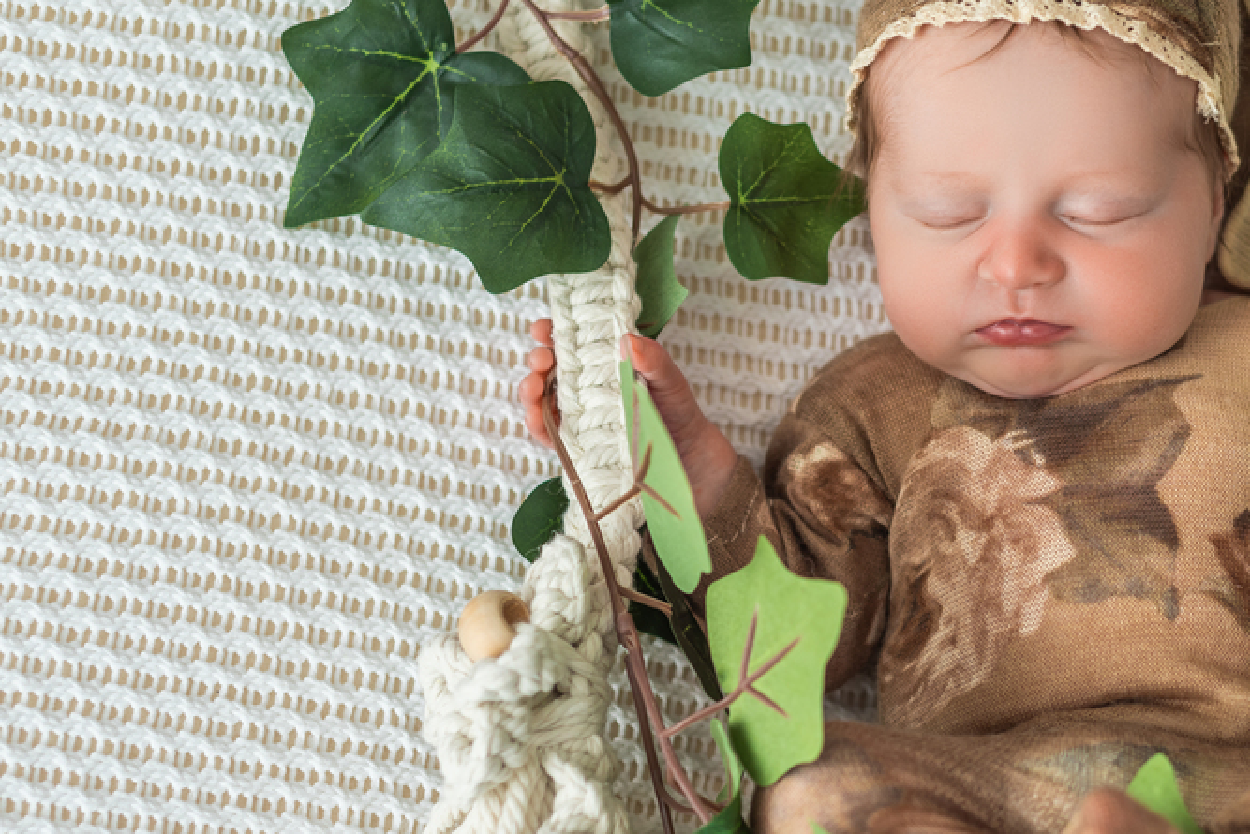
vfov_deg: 15.2
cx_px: 952
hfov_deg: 22.4
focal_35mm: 90
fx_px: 3125
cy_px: 413
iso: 100
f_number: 2.8
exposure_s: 1/250
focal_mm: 50
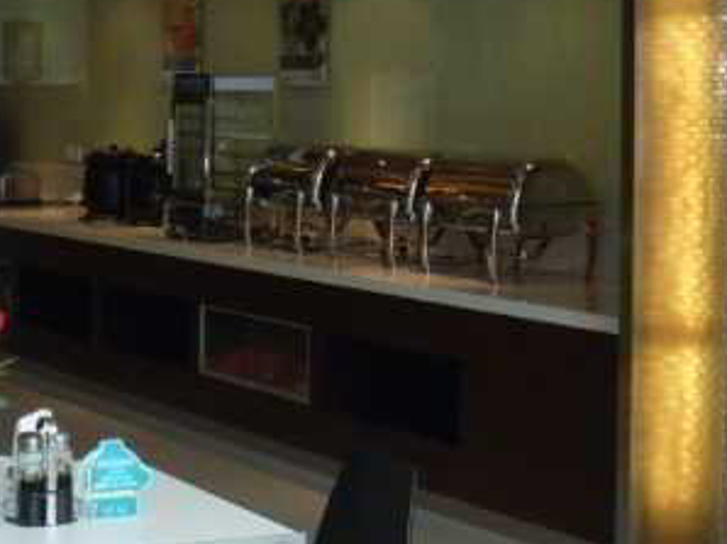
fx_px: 1973
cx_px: 0
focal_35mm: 94
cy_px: 168
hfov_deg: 20.2
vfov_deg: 15.7
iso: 100
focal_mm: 6.3
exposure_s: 1/30
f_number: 3.5
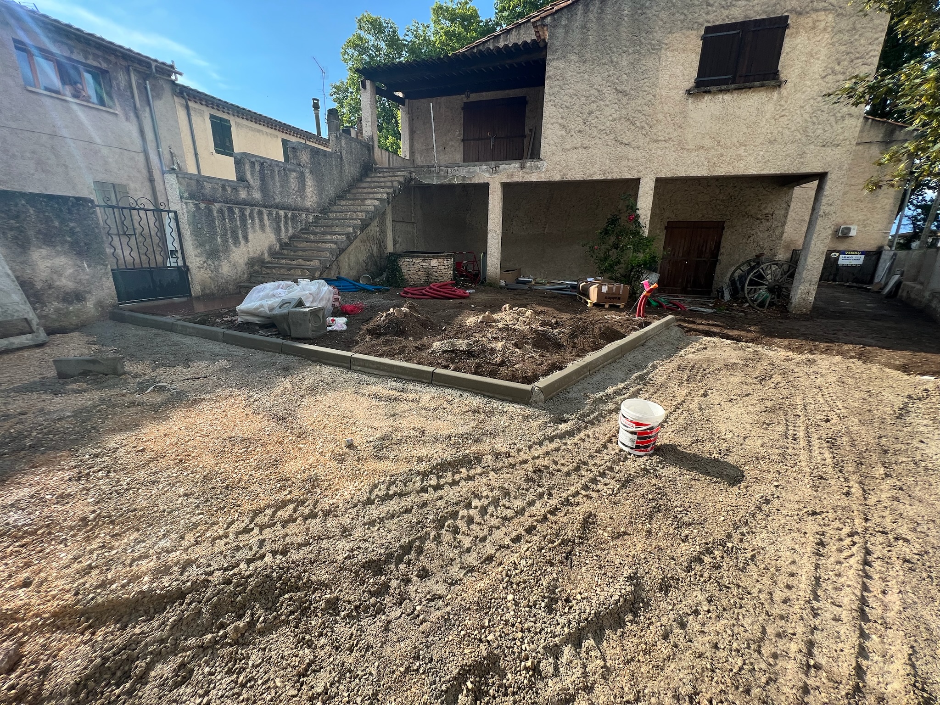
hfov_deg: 106.2
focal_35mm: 13
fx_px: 353
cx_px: 470
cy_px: 352
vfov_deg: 89.9
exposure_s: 1/867
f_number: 1.8
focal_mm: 1.57
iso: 32
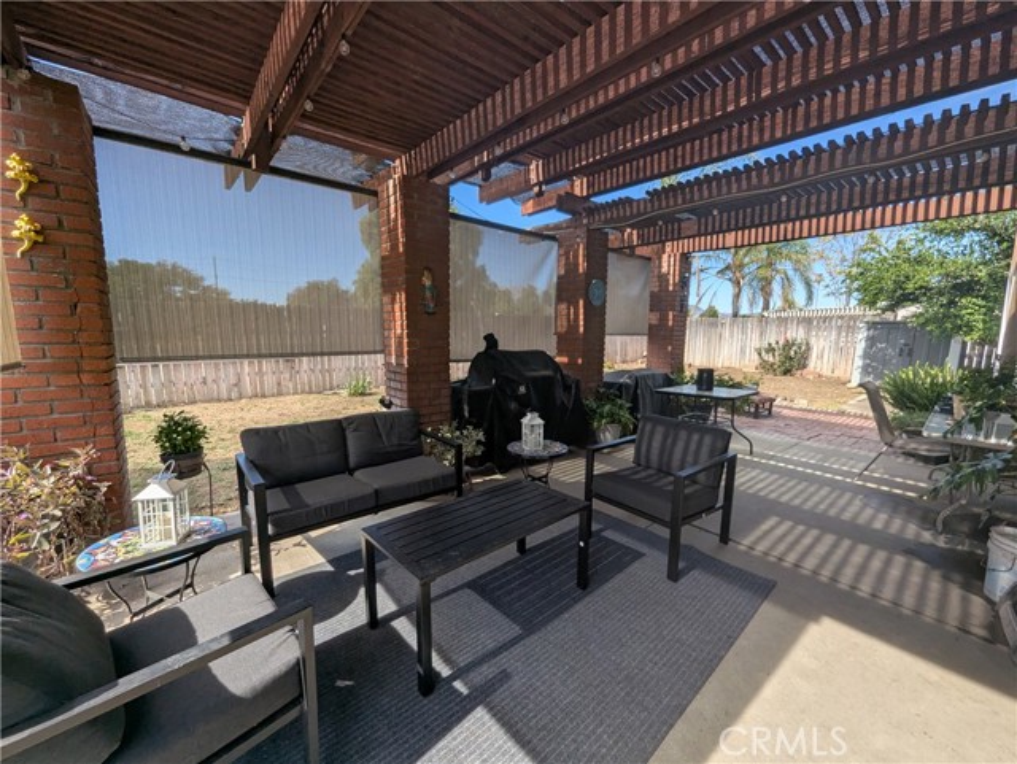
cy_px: 382
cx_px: 508
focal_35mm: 13
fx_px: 382
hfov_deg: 106.1
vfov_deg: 90.0
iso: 44
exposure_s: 1/678
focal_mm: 1.95
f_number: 2.2
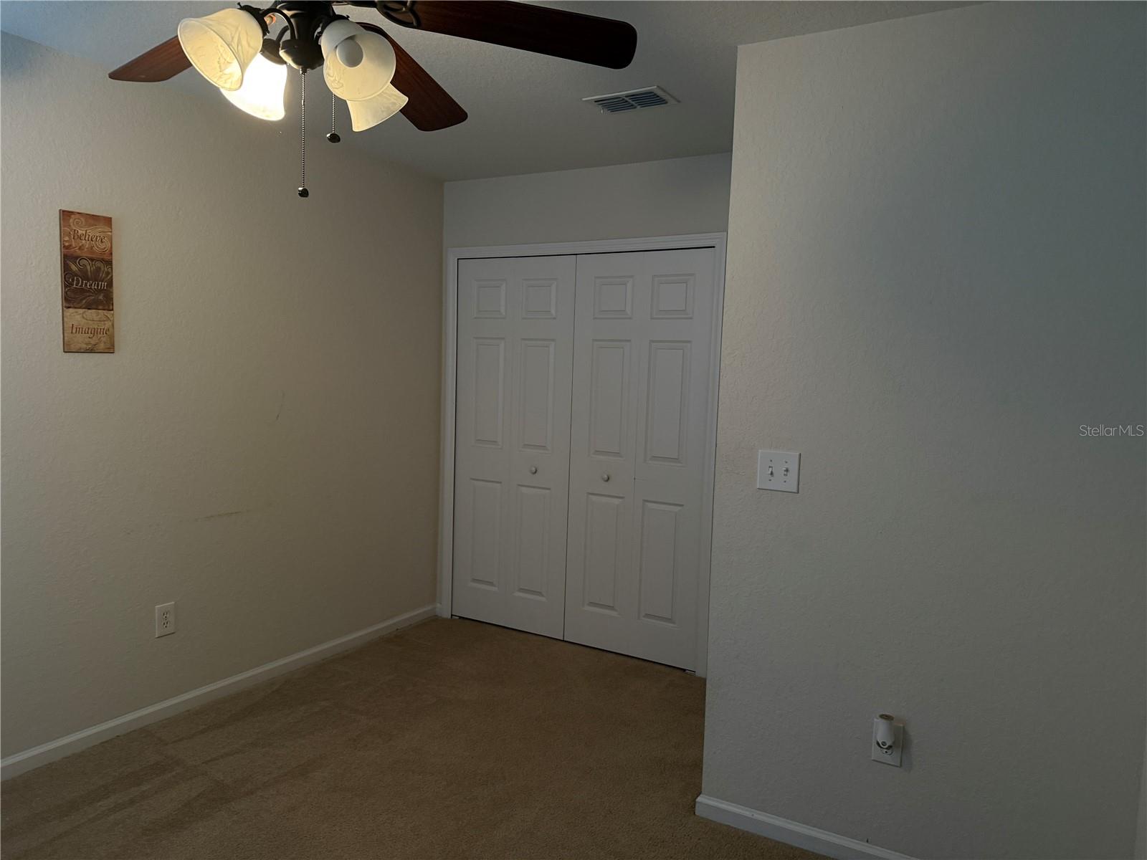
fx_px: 795
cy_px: 430
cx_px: 574
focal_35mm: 24
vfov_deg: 56.8
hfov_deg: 71.6
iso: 250
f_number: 1.78
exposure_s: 1/60
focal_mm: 6.76
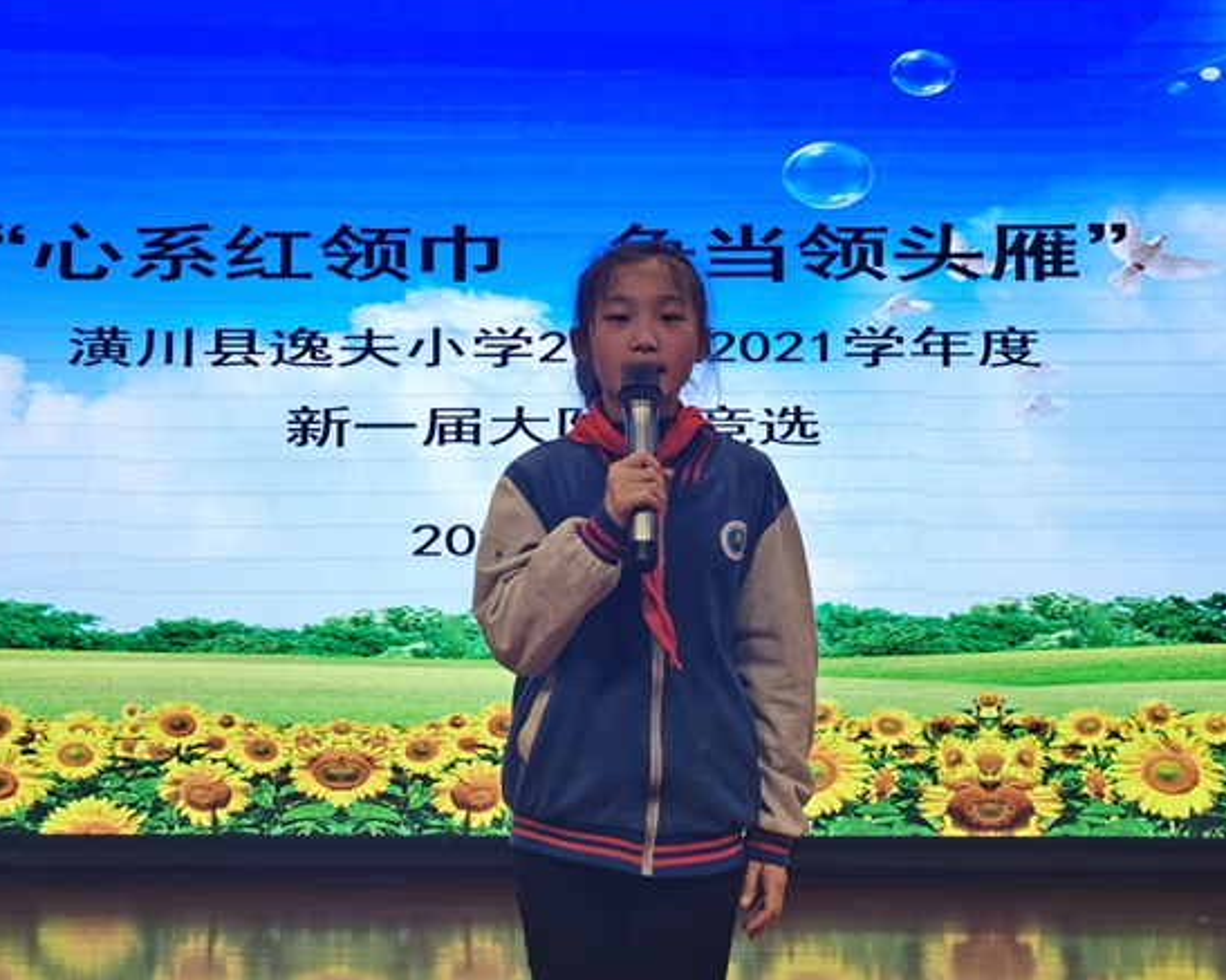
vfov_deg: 25.2
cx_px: 585
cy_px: 327
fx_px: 2176
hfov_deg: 31.5
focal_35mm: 60
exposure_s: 1/120
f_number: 1.6
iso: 50
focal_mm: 5.56
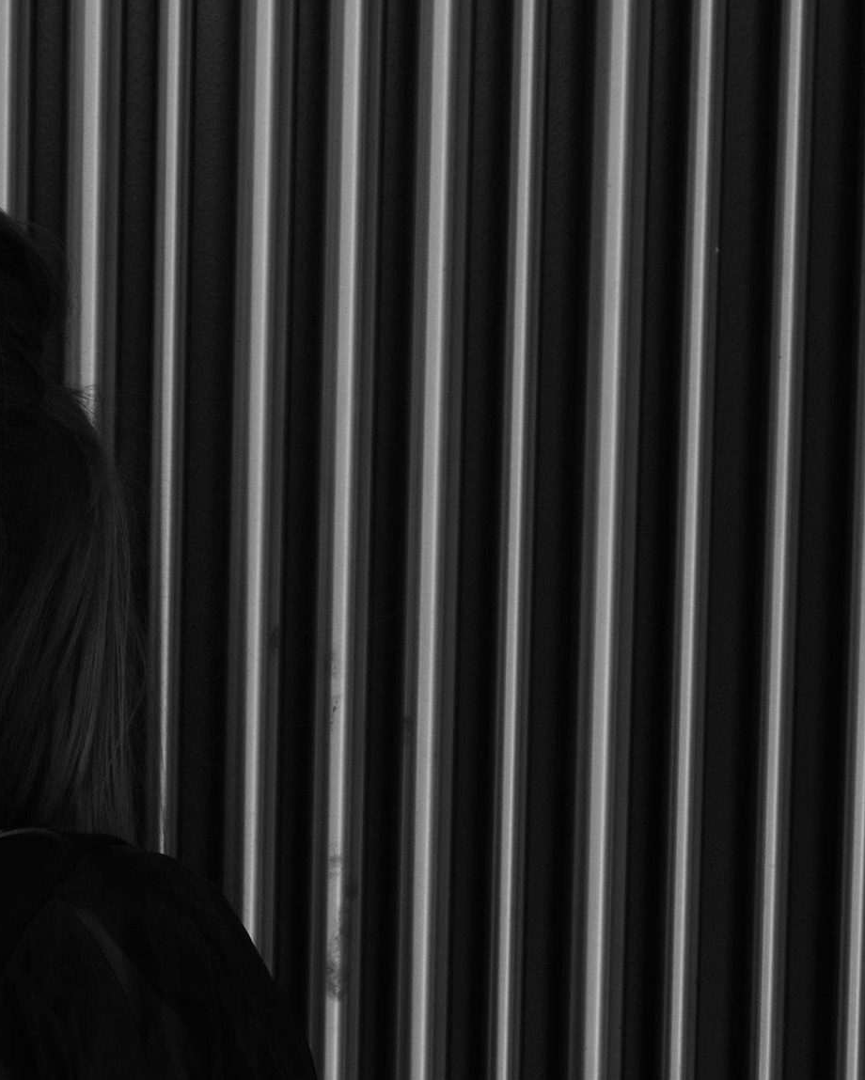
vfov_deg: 15.7
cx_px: -284
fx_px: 3710
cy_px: 1413
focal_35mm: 116
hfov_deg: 12.8
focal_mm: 24.7
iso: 160
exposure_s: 1/125
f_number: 4.5
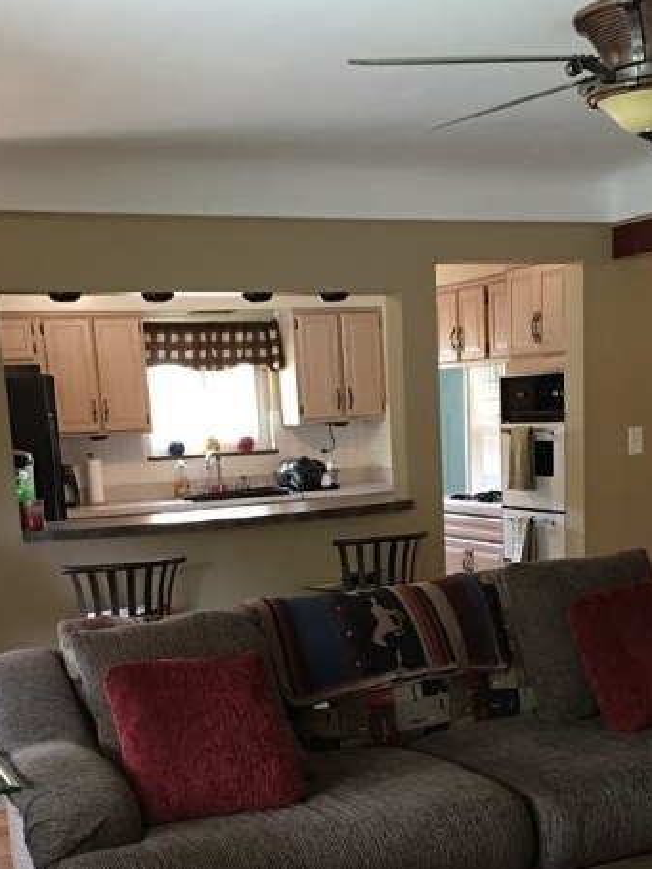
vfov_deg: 37.5
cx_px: 356
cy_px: 699
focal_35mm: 49
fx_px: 1231
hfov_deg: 29.6
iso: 100
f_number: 2.2
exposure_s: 1/10
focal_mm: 4.15
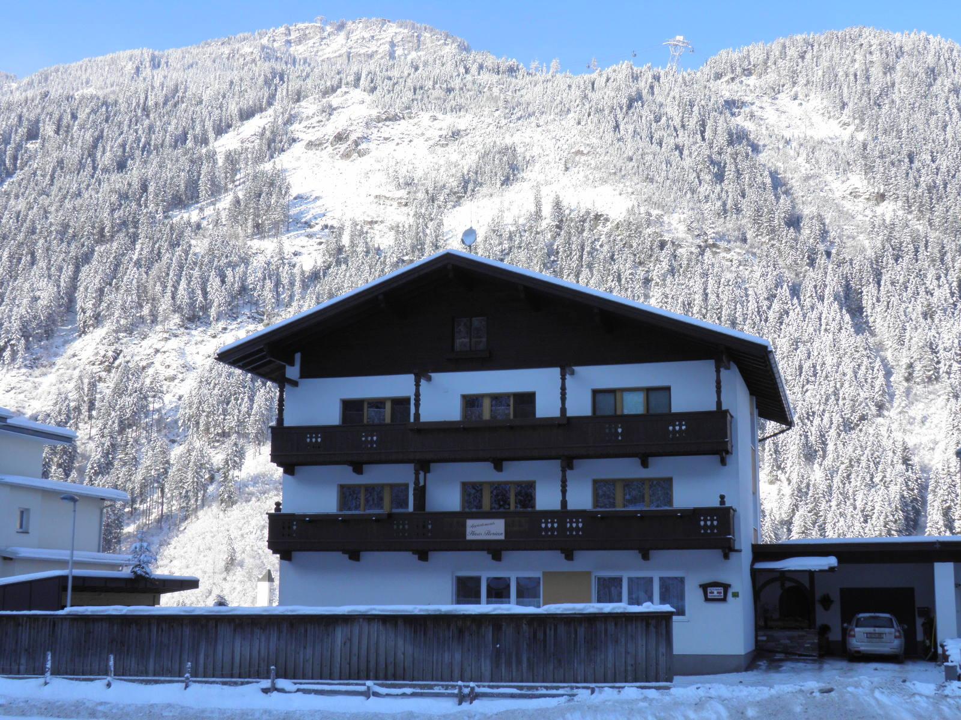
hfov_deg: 42.9
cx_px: 480
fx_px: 1222
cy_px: 360
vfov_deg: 32.9
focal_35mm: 44
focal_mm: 7.9
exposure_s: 1/160
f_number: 6
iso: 50
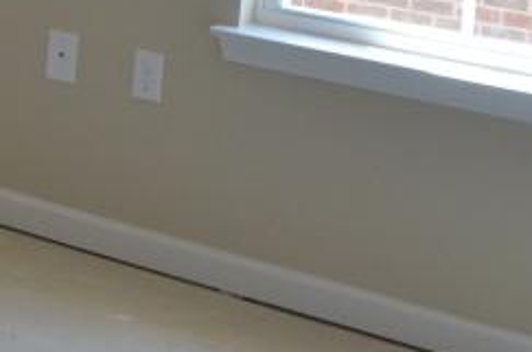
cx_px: -525
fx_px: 1681
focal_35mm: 114
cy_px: -195
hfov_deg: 14.8
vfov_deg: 11.4
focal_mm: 18
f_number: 7.1
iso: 1600
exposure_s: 1/200
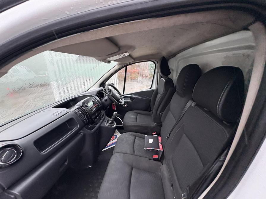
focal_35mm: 14
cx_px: 133
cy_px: 100
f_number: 2.2
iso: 200
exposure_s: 1/99
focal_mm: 2.22
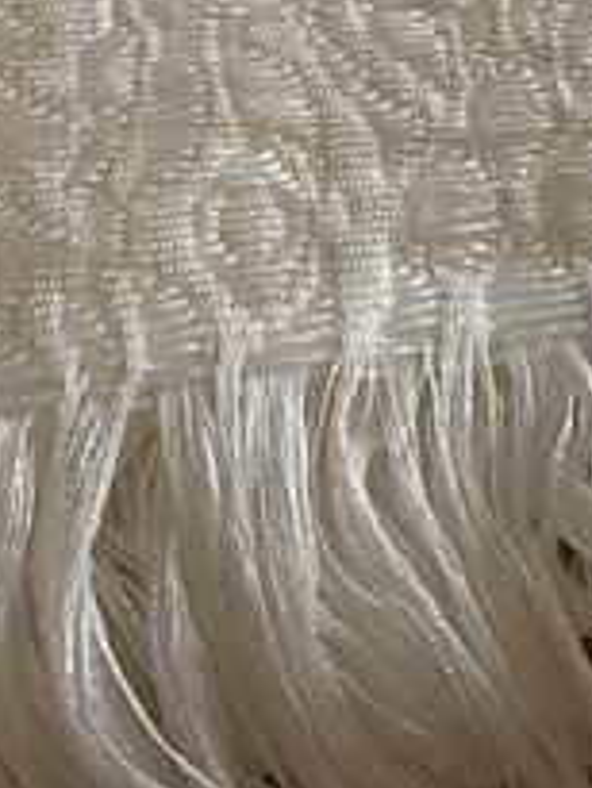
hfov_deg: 18.2
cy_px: -373
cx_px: 404
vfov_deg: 20.8
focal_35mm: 81
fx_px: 1845
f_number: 1.8
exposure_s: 1/50
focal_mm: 4.25
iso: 160
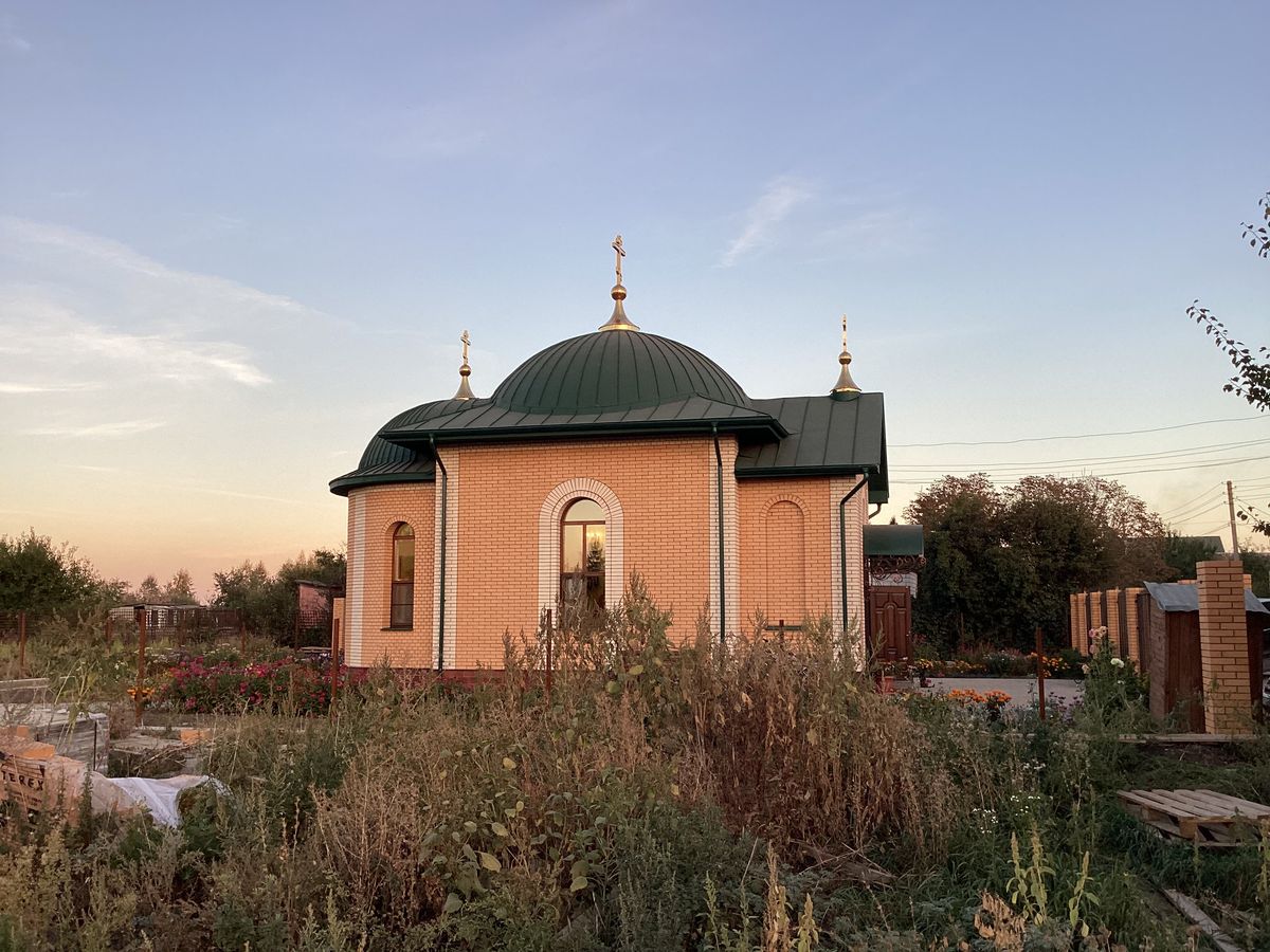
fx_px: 1137
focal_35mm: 31
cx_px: 635
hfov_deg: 58.4
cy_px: 476
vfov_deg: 45.4
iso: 25
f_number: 2.4
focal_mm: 3.3
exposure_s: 1/108
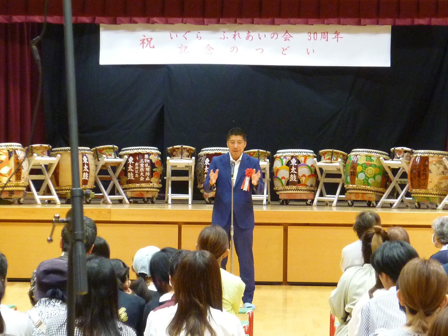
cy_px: 168
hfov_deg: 16.1
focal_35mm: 122
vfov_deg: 12.1
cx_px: 224
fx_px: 1579
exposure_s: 1/20
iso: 400
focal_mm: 11.4
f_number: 3.9
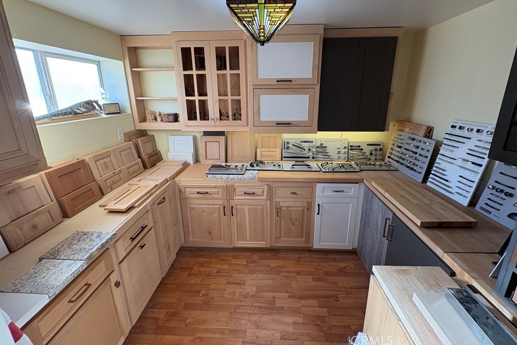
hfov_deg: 100.4
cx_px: 263
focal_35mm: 15
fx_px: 215
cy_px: 148
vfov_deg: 76.9
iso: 160
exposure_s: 1/120
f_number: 2.2
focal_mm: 2.22
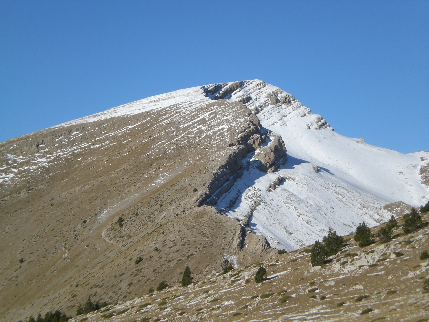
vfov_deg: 14.8
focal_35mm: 100
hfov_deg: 19.6
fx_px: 1239
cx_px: 214
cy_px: 161
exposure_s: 1/320
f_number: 7.7
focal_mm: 16.51
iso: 50
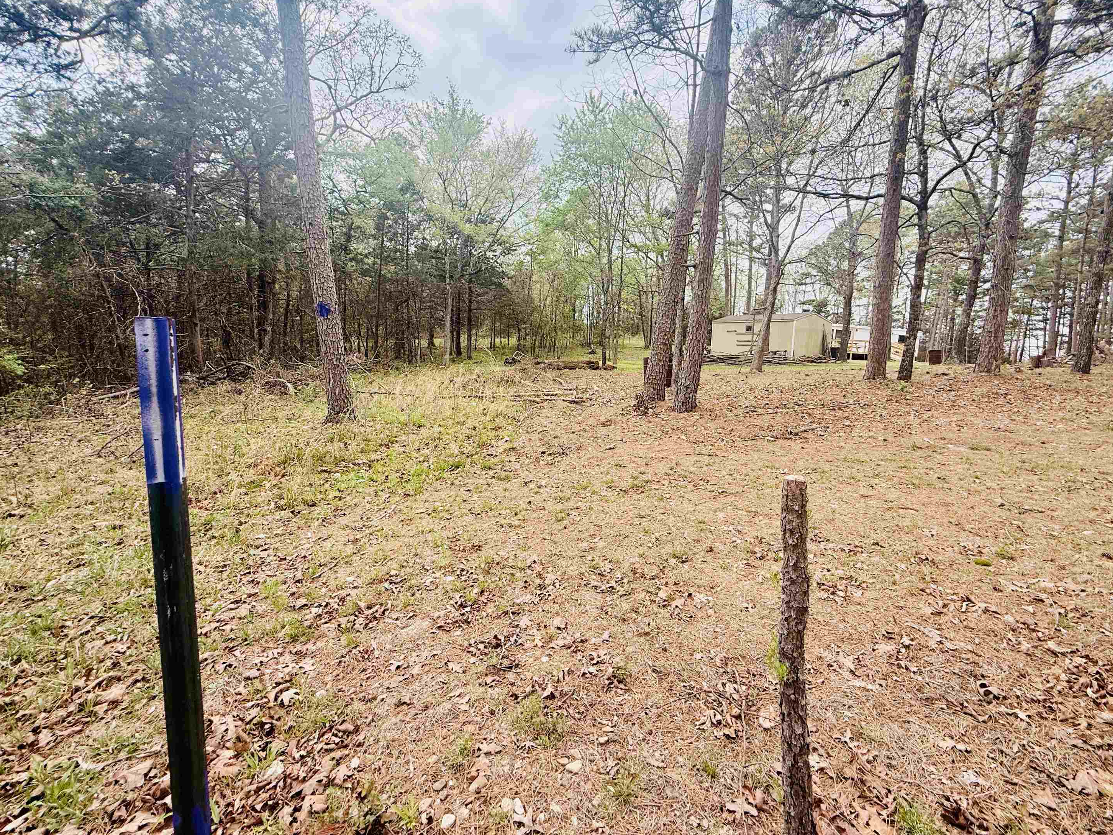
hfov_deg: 98.1
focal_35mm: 15
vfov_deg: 81.6
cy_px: 388
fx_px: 482
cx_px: 582
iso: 64
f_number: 2.2
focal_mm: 2.22
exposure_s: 1/424
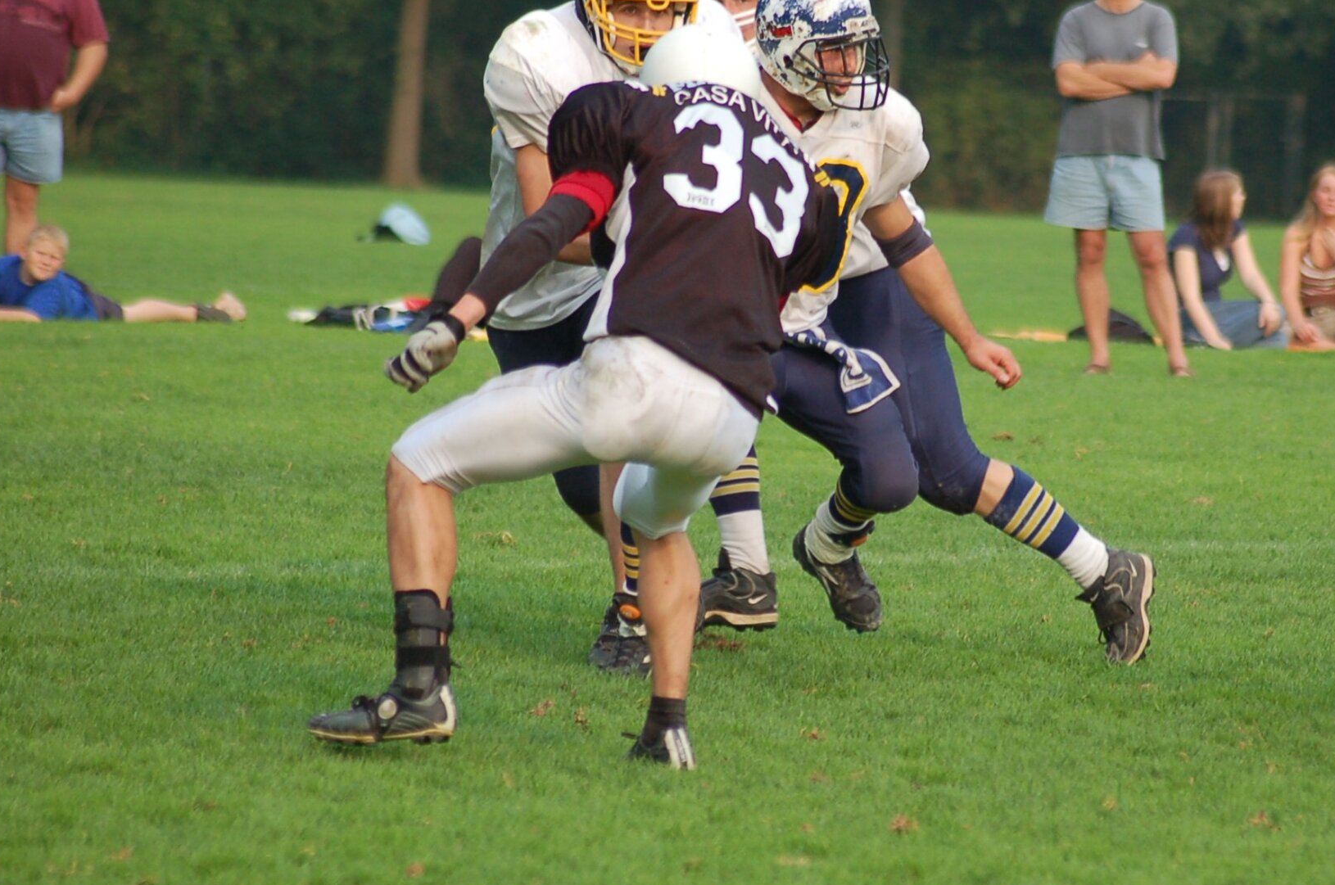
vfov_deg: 3.5
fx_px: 14611
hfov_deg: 5.2
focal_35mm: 395
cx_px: 879
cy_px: 393
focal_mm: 195
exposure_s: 1/800
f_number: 5
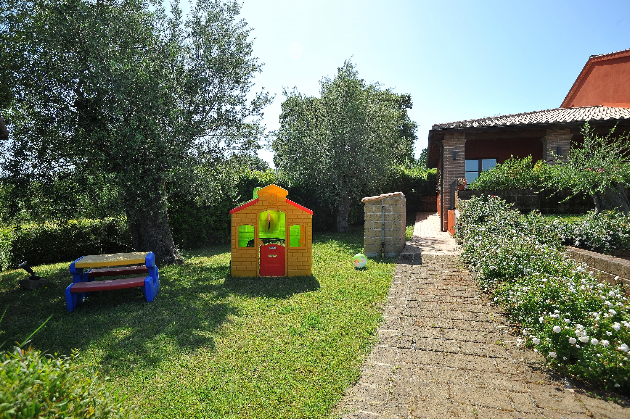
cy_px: 210
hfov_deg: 78.6
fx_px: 385
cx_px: 315
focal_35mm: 22
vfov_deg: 57.2
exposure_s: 1/160
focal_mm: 22
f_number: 11
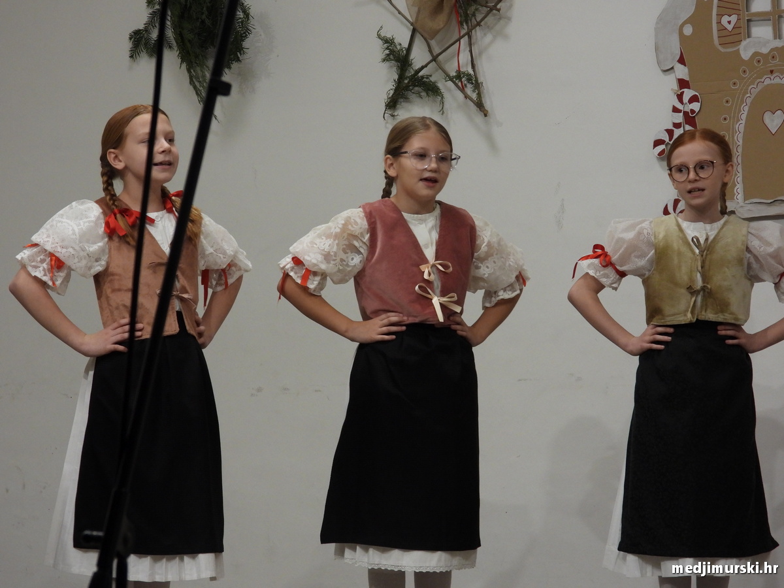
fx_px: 4190
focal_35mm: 185
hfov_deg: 10.7
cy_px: 294
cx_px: 392
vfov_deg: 8.0
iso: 400
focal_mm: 33.2
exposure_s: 1/30
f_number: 4.5
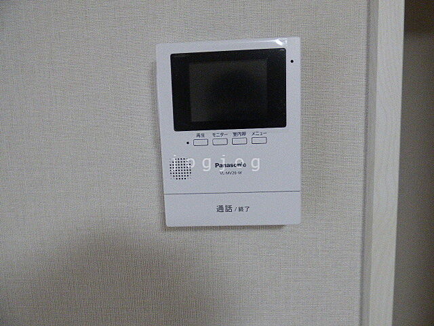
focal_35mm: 20
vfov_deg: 66.0
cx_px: 217
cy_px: 163
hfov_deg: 81.7
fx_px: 251
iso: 640
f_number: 2.8
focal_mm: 3.58
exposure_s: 1/125
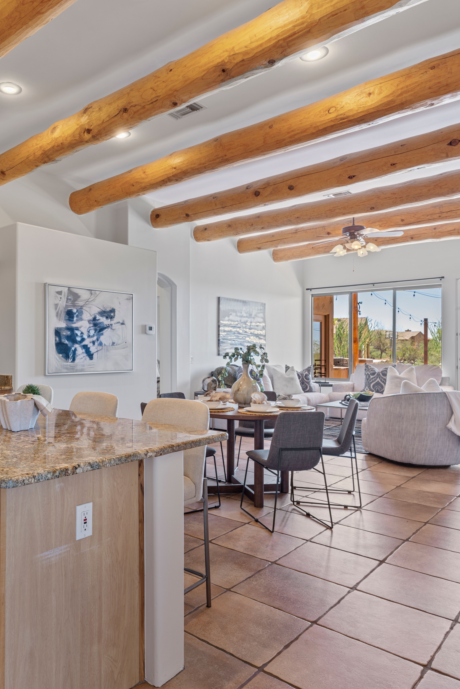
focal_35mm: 26
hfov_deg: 48.3
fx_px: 498
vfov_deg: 69.4
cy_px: 349
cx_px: 137
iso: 200
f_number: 8
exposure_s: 1/1.25
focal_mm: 17
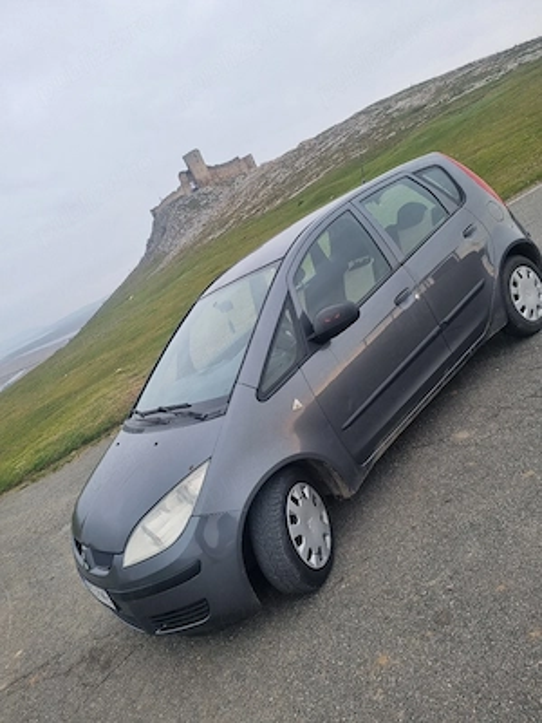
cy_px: 362
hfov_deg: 53.1
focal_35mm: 26
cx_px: 271
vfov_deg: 67.3
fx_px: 543
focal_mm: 5.4
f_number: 1.8
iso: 50
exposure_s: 1/417
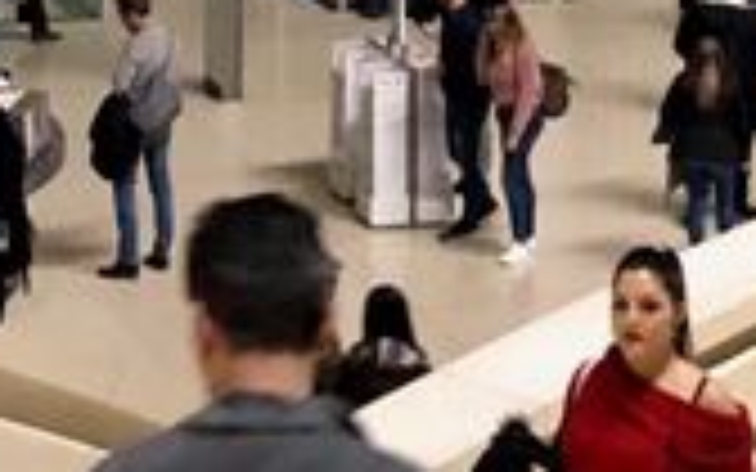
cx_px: 464
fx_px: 3729
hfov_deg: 11.6
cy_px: -922
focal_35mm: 181
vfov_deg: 6.6
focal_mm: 3.99
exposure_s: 1/6
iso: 80
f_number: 1.8
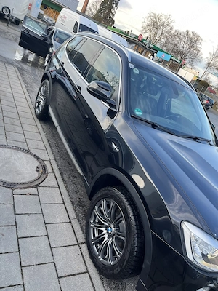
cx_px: 109
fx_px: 218
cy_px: 146
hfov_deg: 53.1
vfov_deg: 67.3
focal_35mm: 26
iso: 32
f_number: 1.6
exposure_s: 1/122
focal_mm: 5.1
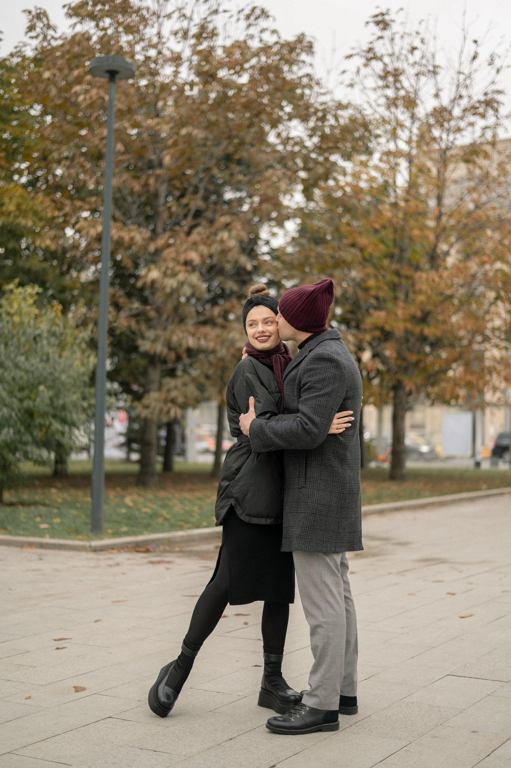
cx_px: 256
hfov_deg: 27.0
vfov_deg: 39.6
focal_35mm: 50
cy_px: 384
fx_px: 1066
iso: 125
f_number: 1.8
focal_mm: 50
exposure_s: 1/160
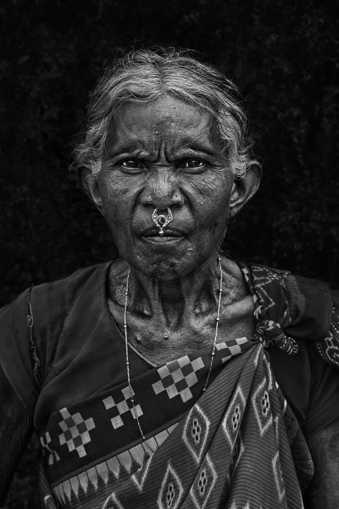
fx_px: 1697
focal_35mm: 120
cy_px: 254
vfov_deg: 17.1
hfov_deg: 11.4
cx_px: 170
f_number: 5
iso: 100
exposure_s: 1/400
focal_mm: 120
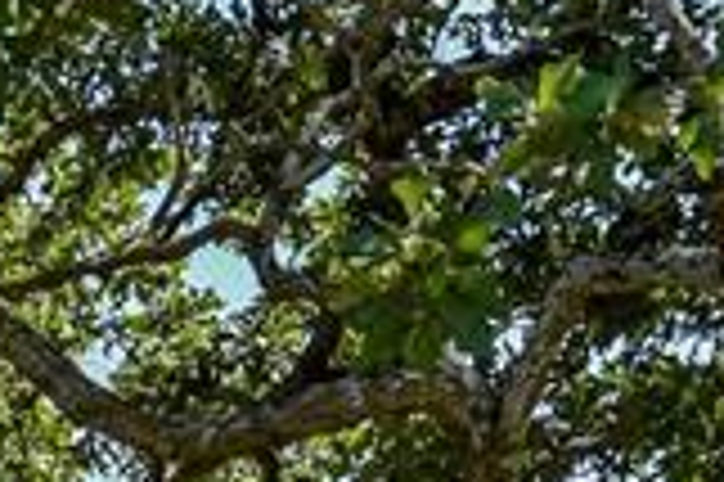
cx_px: -418
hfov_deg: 10.4
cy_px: 1435
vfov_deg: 6.5
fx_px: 3837
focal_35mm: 191
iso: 400
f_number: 8
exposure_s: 1/250
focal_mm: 30
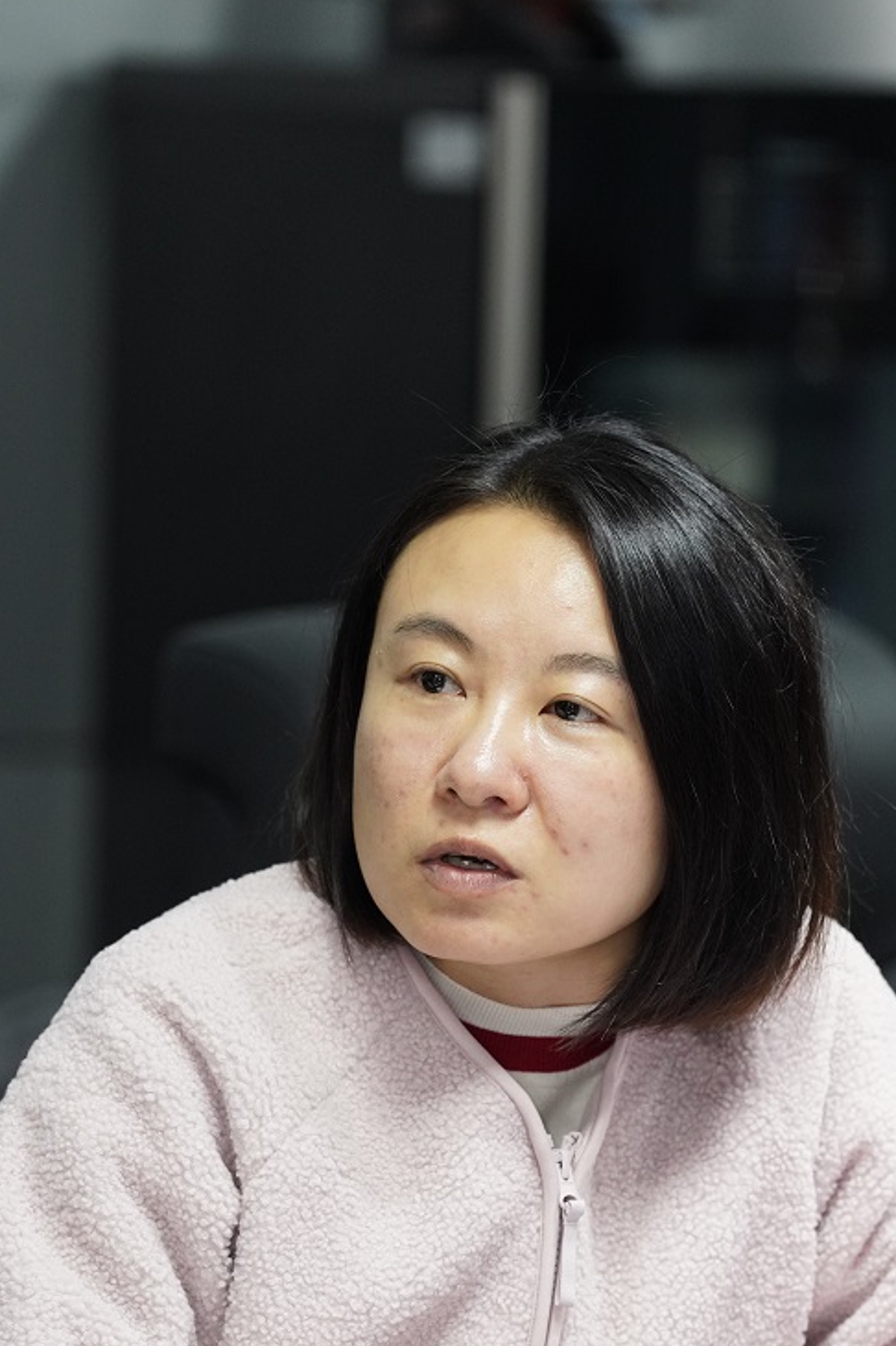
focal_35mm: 251
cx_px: 525
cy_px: 1001
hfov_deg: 5.5
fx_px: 9379
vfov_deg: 8.2
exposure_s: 1/200
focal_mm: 165
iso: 2500
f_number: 4
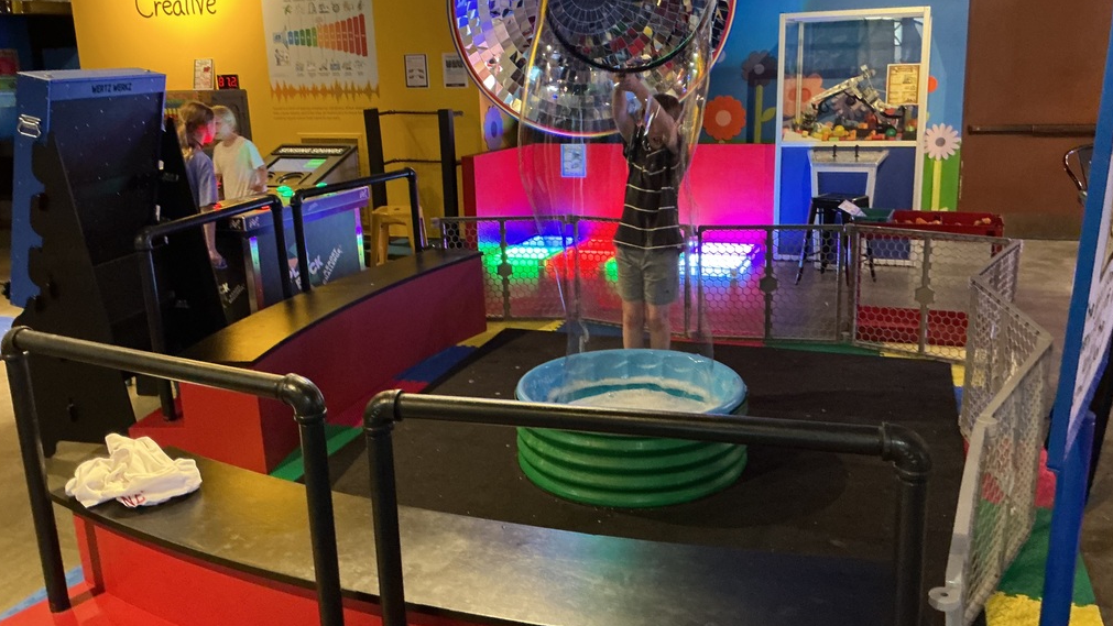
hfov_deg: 61.0
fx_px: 945
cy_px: 277
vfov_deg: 36.6
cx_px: 556
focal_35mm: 32
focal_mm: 3
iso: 500
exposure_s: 1/30
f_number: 1.8
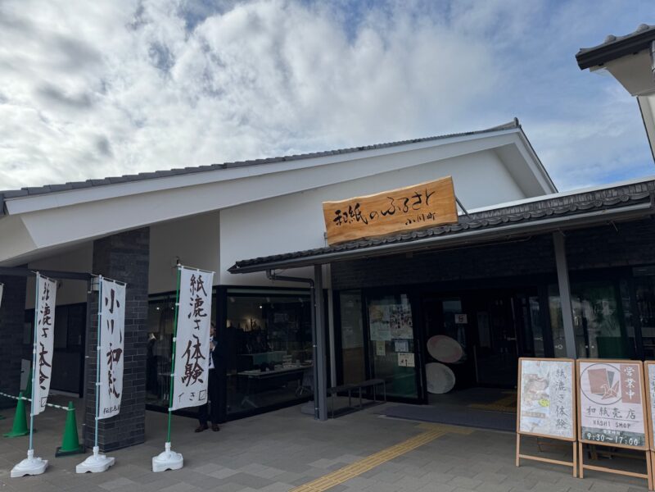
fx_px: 454
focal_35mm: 24
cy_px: 246
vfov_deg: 56.8
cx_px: 328
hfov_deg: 71.6
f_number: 1.78
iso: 80
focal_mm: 6.76
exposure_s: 1/7092
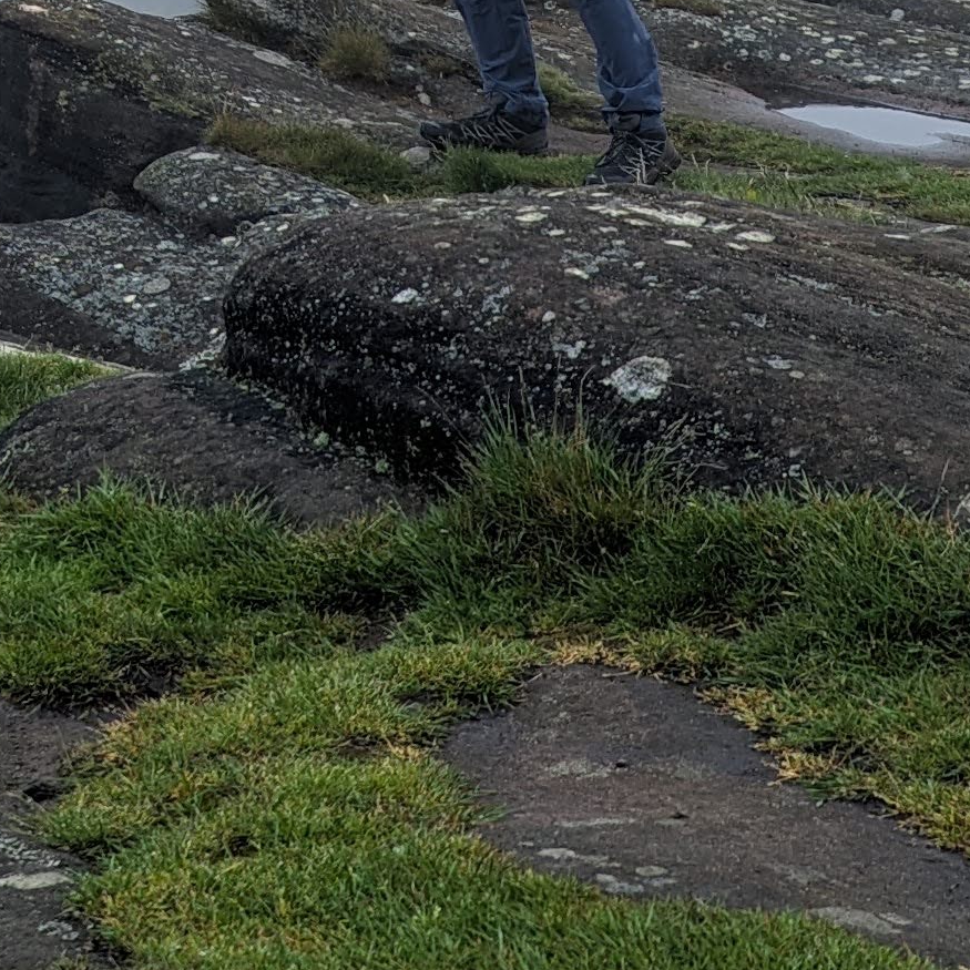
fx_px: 3139
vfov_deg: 16.4
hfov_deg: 16.4
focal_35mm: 99
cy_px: -376
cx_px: -380
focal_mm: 6.81
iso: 59
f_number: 1.85
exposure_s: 1/770
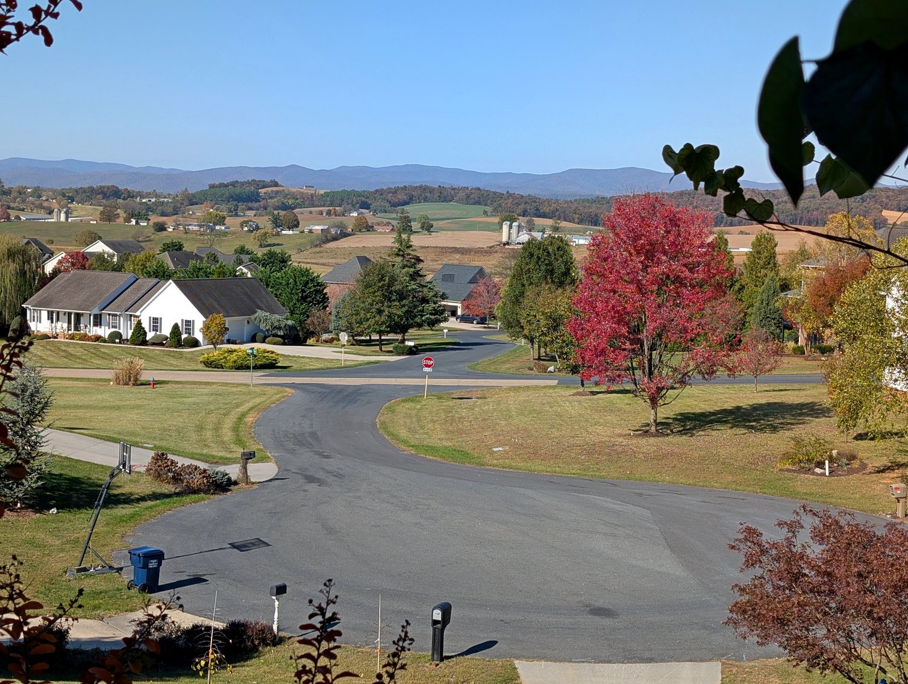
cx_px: 454
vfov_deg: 29.8
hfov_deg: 38.9
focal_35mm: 49
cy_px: 342
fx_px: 1287
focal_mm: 6.9
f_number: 1.68
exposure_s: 1/1244
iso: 20
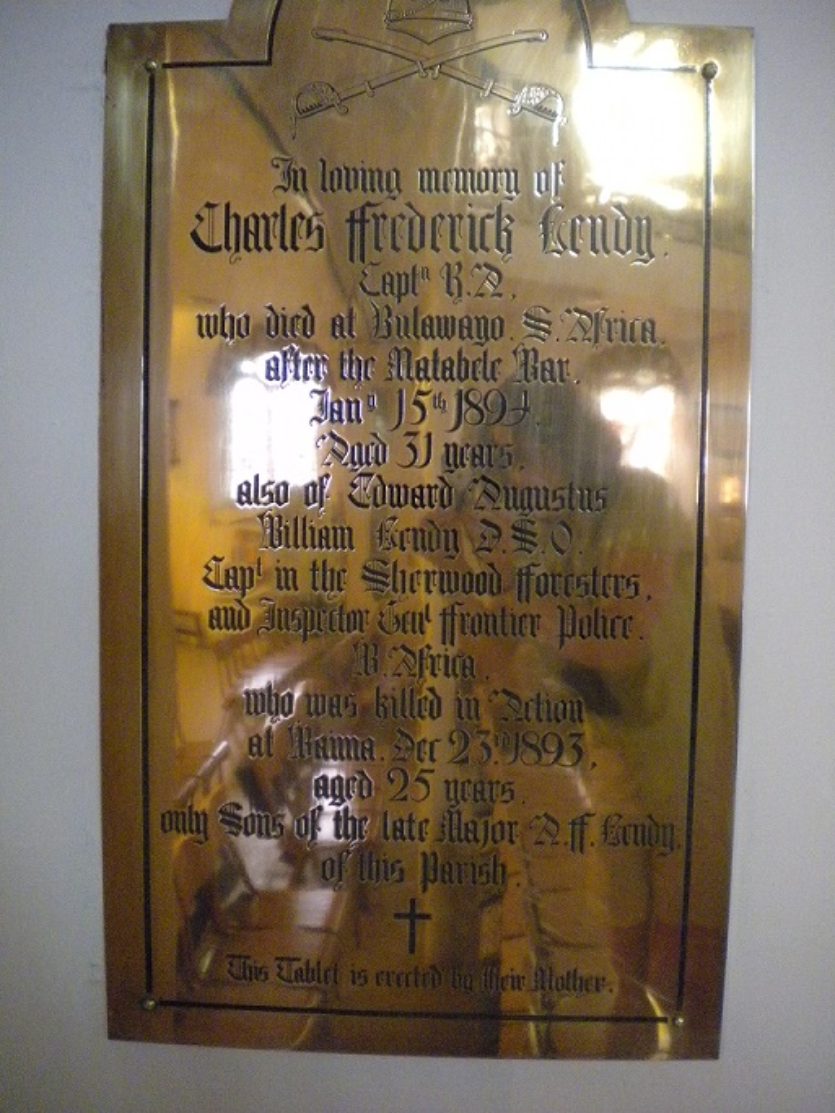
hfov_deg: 40.7
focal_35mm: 35
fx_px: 1126
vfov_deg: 52.6
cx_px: 418
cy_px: 556
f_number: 3.1
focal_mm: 6.3
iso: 800
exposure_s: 1/15
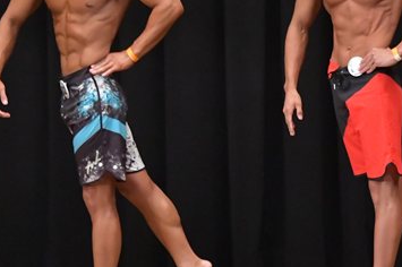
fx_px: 4920
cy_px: 93
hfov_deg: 4.7
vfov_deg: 3.1
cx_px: 413
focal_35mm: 441
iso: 6400
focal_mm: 135
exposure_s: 1/400
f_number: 5.6
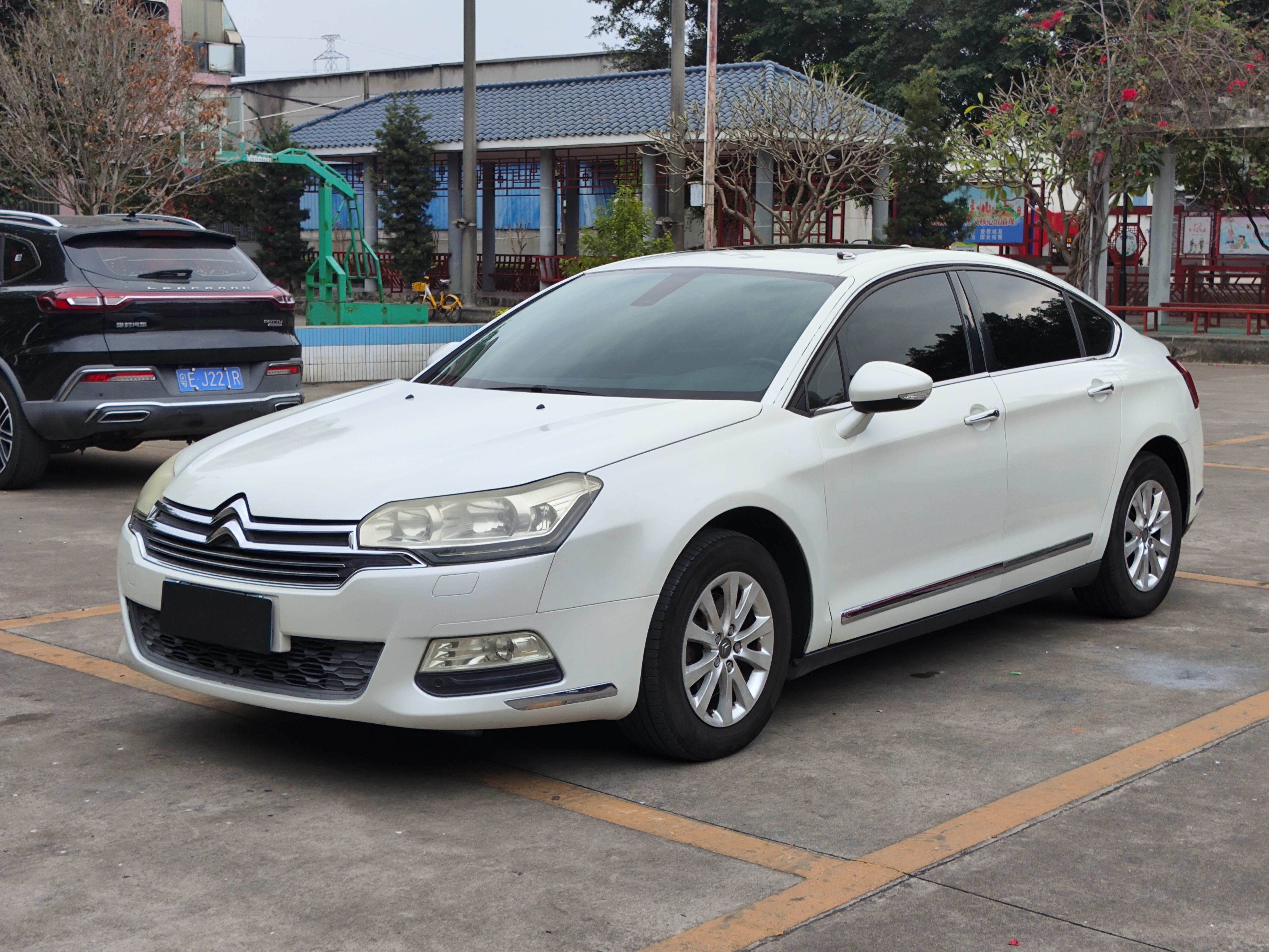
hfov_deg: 69.4
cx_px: 648
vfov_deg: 54.9
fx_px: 917
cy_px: 484
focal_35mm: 25
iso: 50
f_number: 1.8
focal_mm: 4.68
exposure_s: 1/611
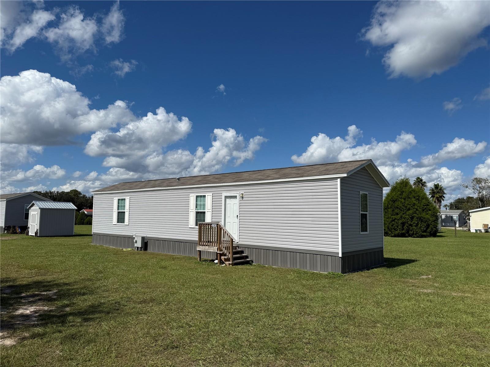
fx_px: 340
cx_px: 245
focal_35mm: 24
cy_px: 184
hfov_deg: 71.6
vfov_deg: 56.8
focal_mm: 6.76
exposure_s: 1/10309
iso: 80
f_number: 1.78
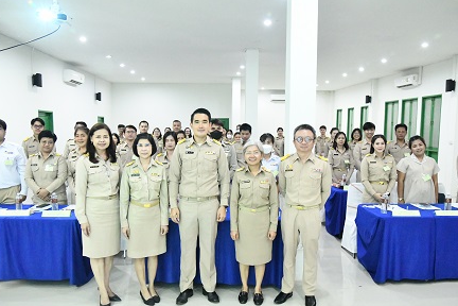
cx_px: 229
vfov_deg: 42.2
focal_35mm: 31
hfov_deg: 60.3
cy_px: 175
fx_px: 394
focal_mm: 24
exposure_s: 1/200
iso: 25600
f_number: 4.5
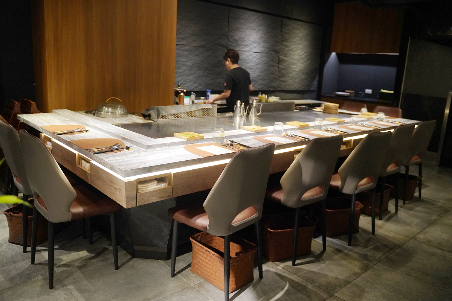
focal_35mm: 28
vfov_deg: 46.4
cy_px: 150
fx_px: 352
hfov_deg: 65.5
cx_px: 226
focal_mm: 28
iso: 4000
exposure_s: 1/160
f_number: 2.8
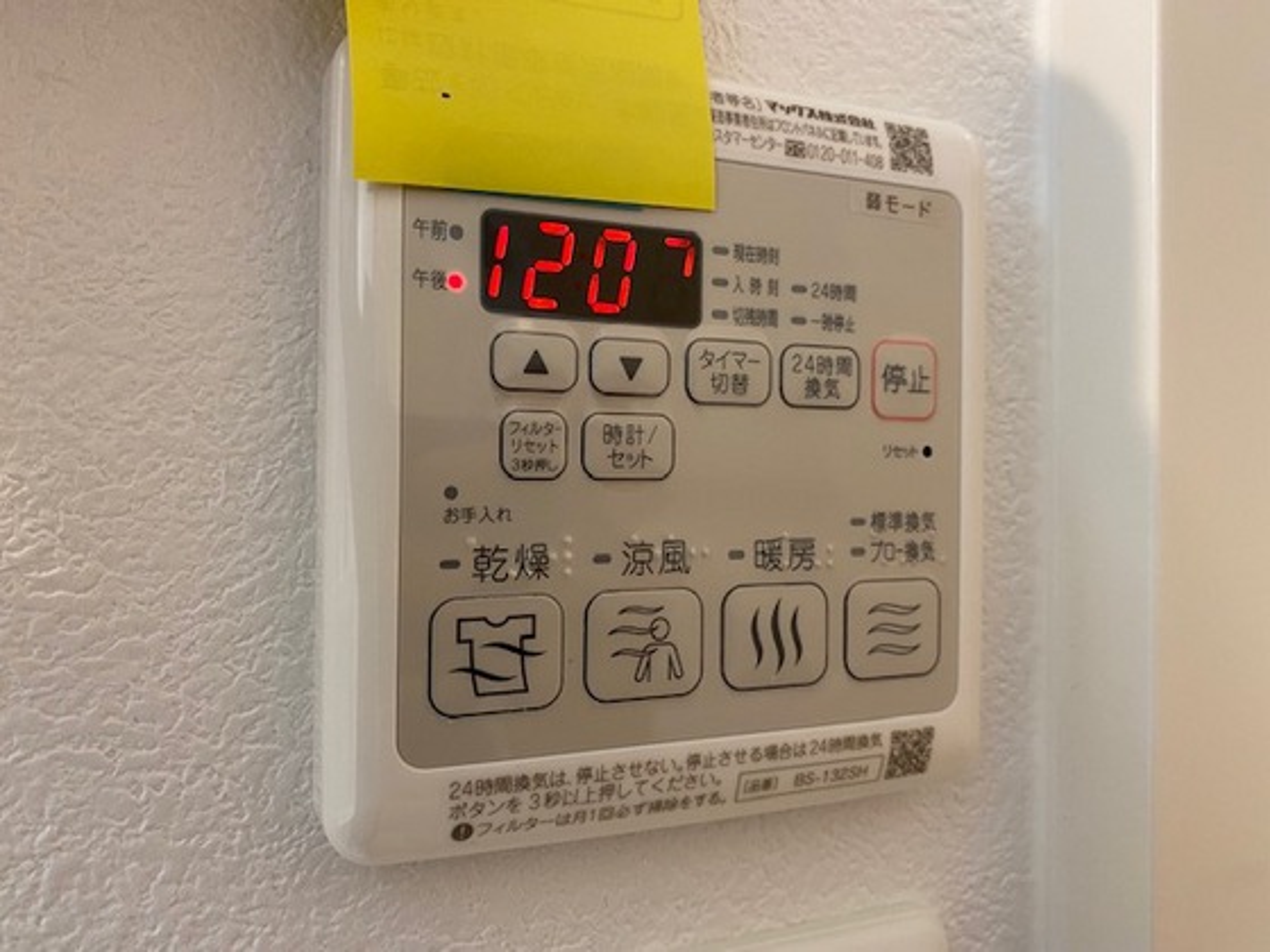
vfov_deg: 53.1
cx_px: 635
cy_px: 476
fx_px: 954
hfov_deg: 67.3
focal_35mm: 26
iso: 200
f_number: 1.8
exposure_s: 1/60
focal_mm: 4.25
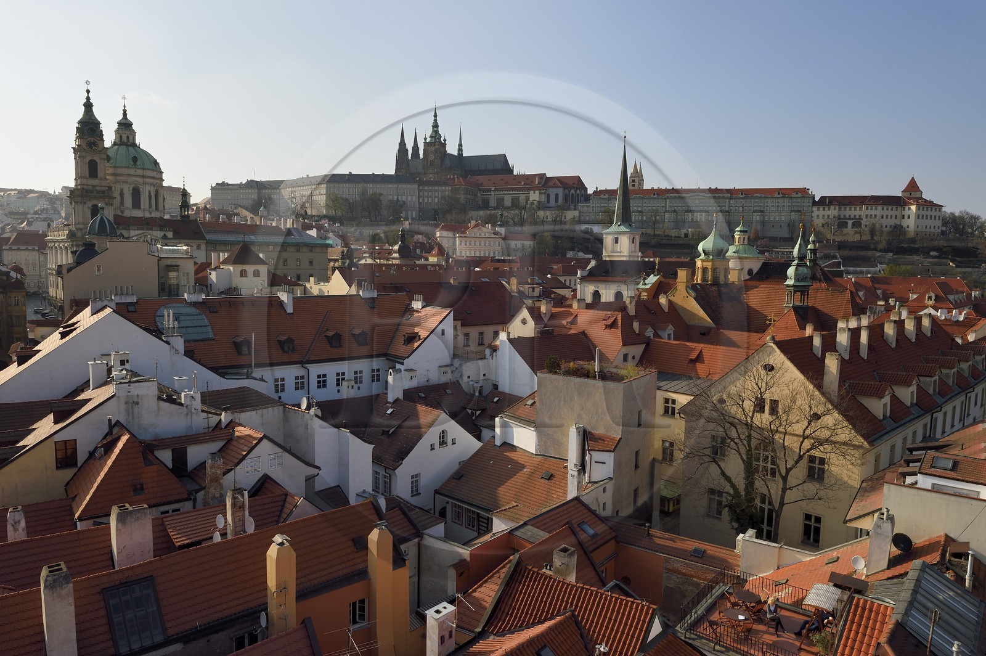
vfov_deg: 53.1
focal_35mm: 24
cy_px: 328
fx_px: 657
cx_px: 493
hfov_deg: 73.8
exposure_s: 1/250
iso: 200
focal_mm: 24
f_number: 14
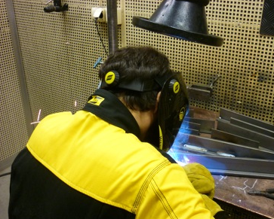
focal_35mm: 39
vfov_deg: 38.3
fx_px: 317
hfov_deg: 46.6
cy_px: 113
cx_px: 162
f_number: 2.8
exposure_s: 1/30
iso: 200
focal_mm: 5.5
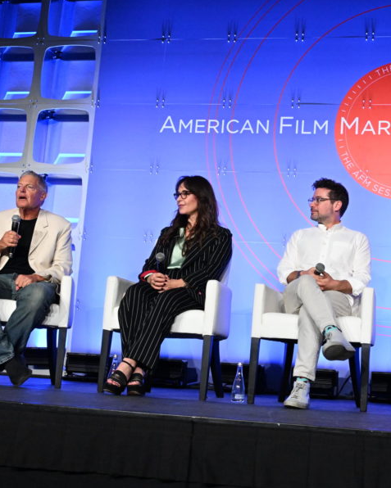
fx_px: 738
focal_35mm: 51
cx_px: 275
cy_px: 244
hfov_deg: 29.4
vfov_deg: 36.7
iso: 4000
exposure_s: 1/320
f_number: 5
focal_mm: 24
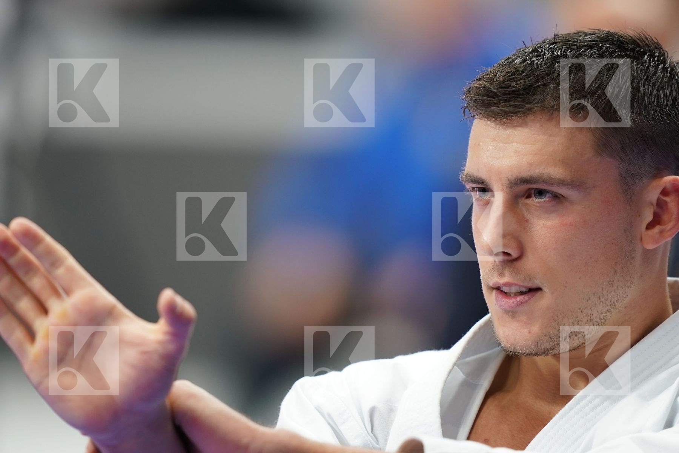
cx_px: 340
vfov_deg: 2.3
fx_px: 11316
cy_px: 226
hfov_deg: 3.4
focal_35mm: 600
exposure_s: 1/400
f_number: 2.8
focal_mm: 400
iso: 1000
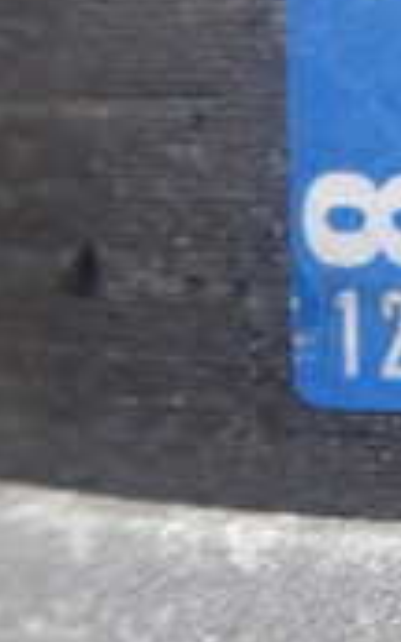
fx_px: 1925
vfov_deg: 18.7
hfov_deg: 10.4
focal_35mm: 110
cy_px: 93
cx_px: 925
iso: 640
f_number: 2.3
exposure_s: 1/125
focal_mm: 5.5
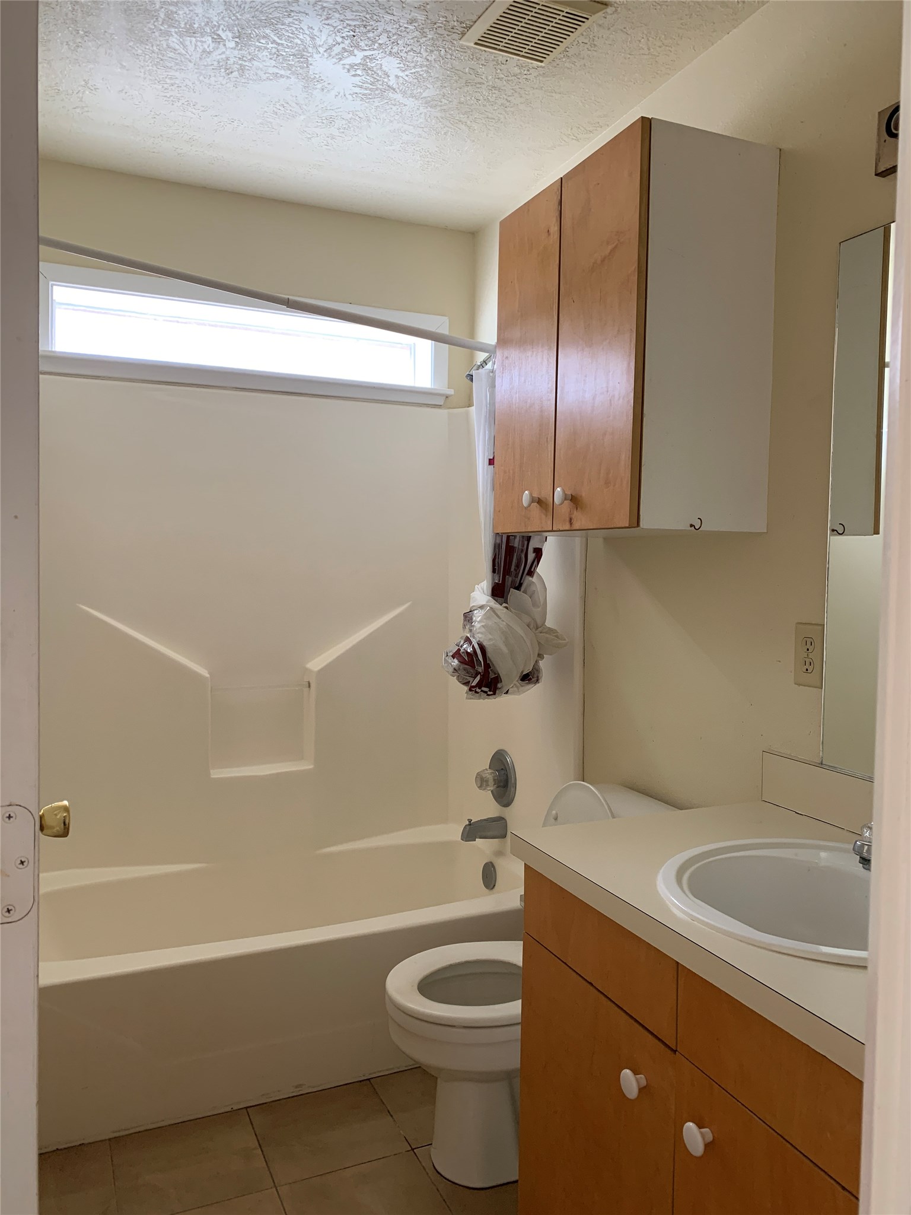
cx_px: 456
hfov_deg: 53.1
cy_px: 608
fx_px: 912
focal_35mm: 26
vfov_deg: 67.3
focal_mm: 4.25
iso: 100
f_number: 1.8
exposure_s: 1/61
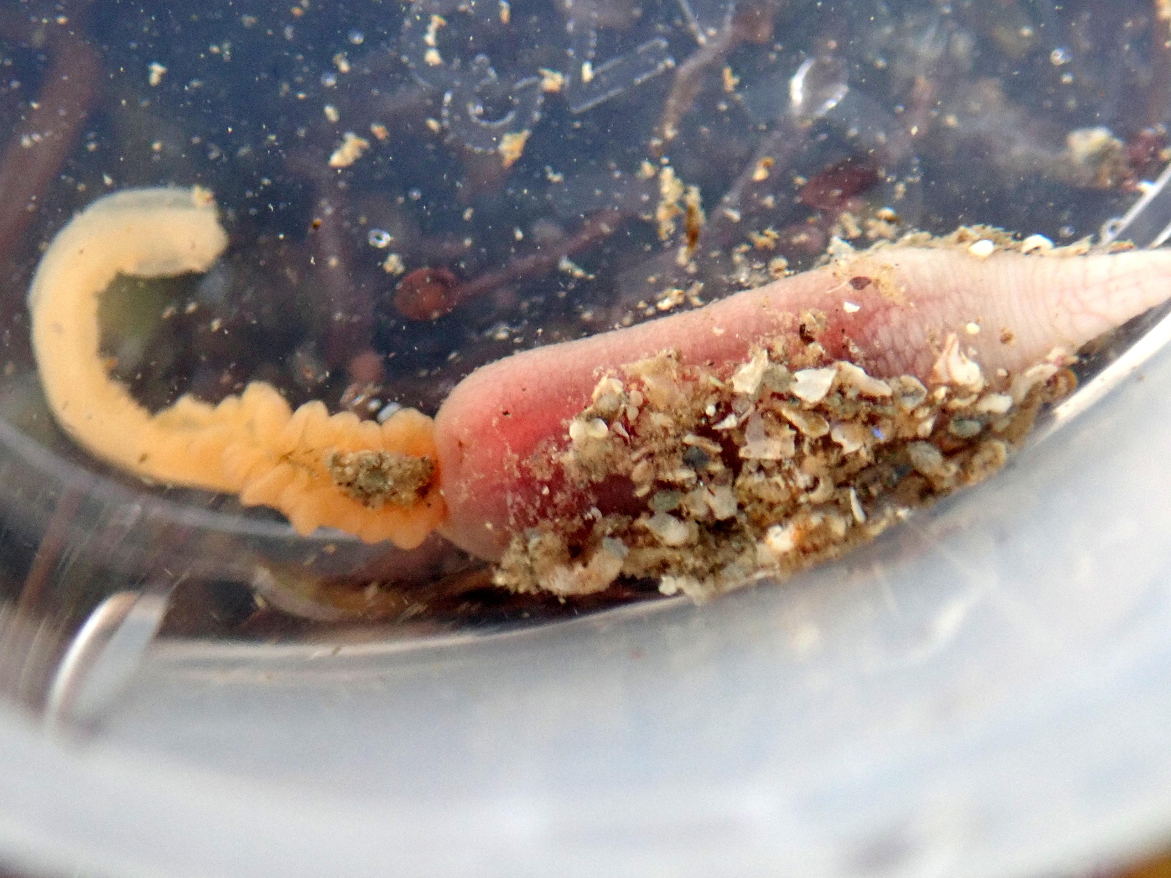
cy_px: 444
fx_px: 2909
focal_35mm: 86
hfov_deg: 22.8
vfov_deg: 17.2
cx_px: 580
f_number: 4.5
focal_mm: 15.41
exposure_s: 1/250
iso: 800
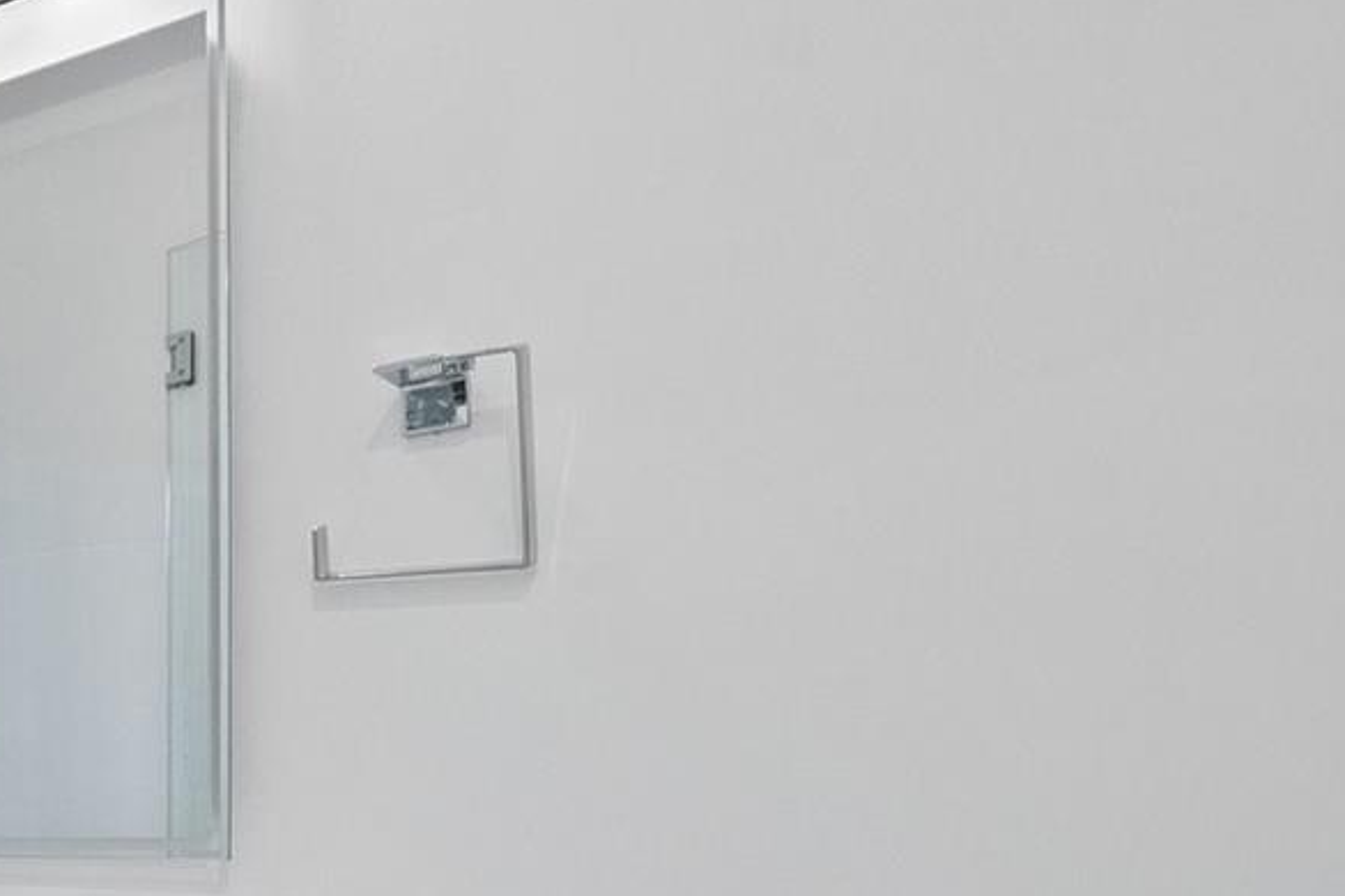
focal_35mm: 41
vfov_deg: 30.5
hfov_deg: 35.5
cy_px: 880
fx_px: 1532
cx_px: -326
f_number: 8
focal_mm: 10
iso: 560
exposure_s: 1/15
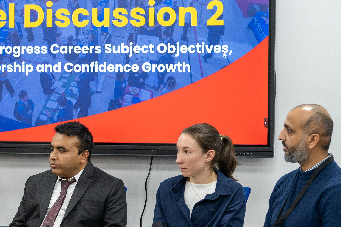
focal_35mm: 194
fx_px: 1838
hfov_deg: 10.5
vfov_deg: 7.1
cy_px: 190
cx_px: -5
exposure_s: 1/125
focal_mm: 85
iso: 500
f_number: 2.8
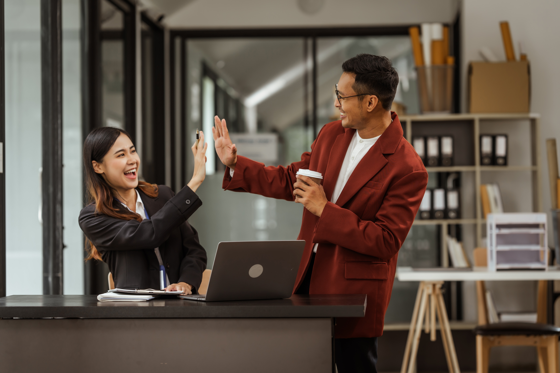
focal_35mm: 85
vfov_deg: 16.1
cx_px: 280
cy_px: 186
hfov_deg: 23.9
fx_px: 1322
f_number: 2.2
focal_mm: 85
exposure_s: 1/200
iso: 250
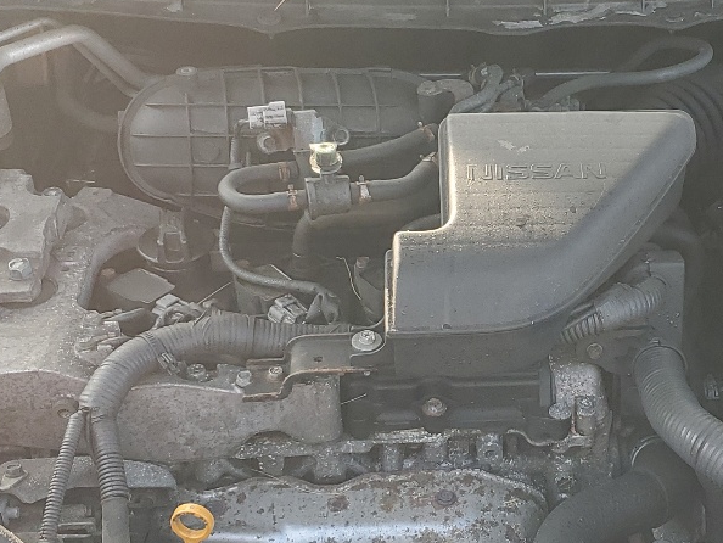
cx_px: 529
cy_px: 304
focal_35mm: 70
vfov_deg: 21.0
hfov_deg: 27.4
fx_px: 1463
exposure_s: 1/233
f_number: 1.5
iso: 50
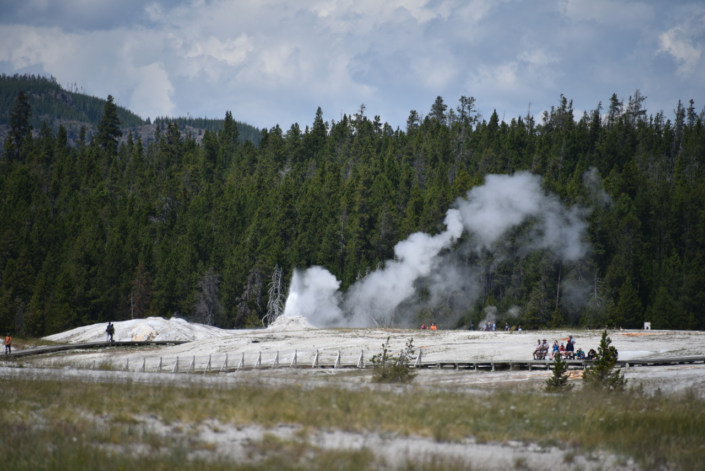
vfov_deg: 4.6
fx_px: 5876
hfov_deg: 6.9
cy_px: 236
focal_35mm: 300
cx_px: 352
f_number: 5.6
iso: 100
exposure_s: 1/640
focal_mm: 300
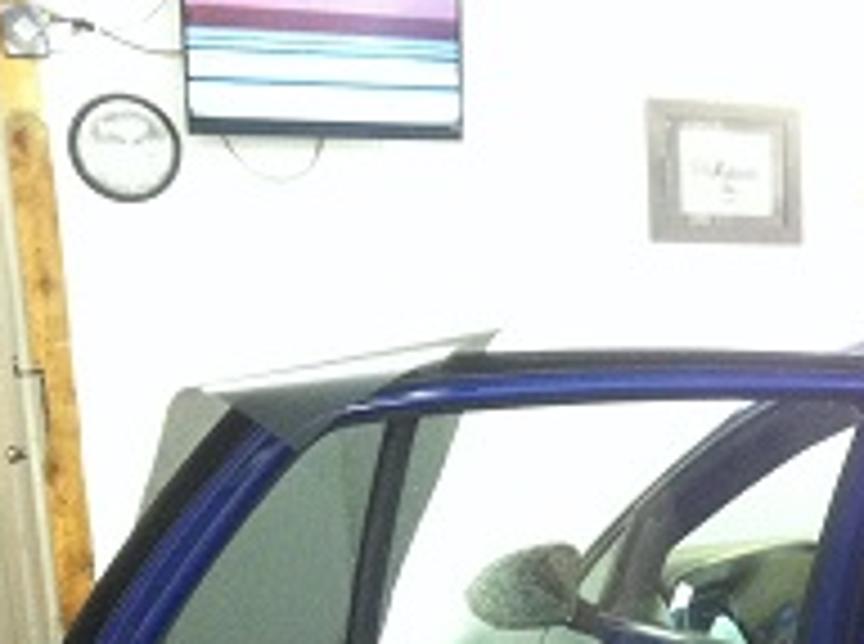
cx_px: 981
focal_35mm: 84
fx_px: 2091
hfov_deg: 21.9
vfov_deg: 16.8
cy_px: 759
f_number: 2.8
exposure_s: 1/15
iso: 320
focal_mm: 3.85
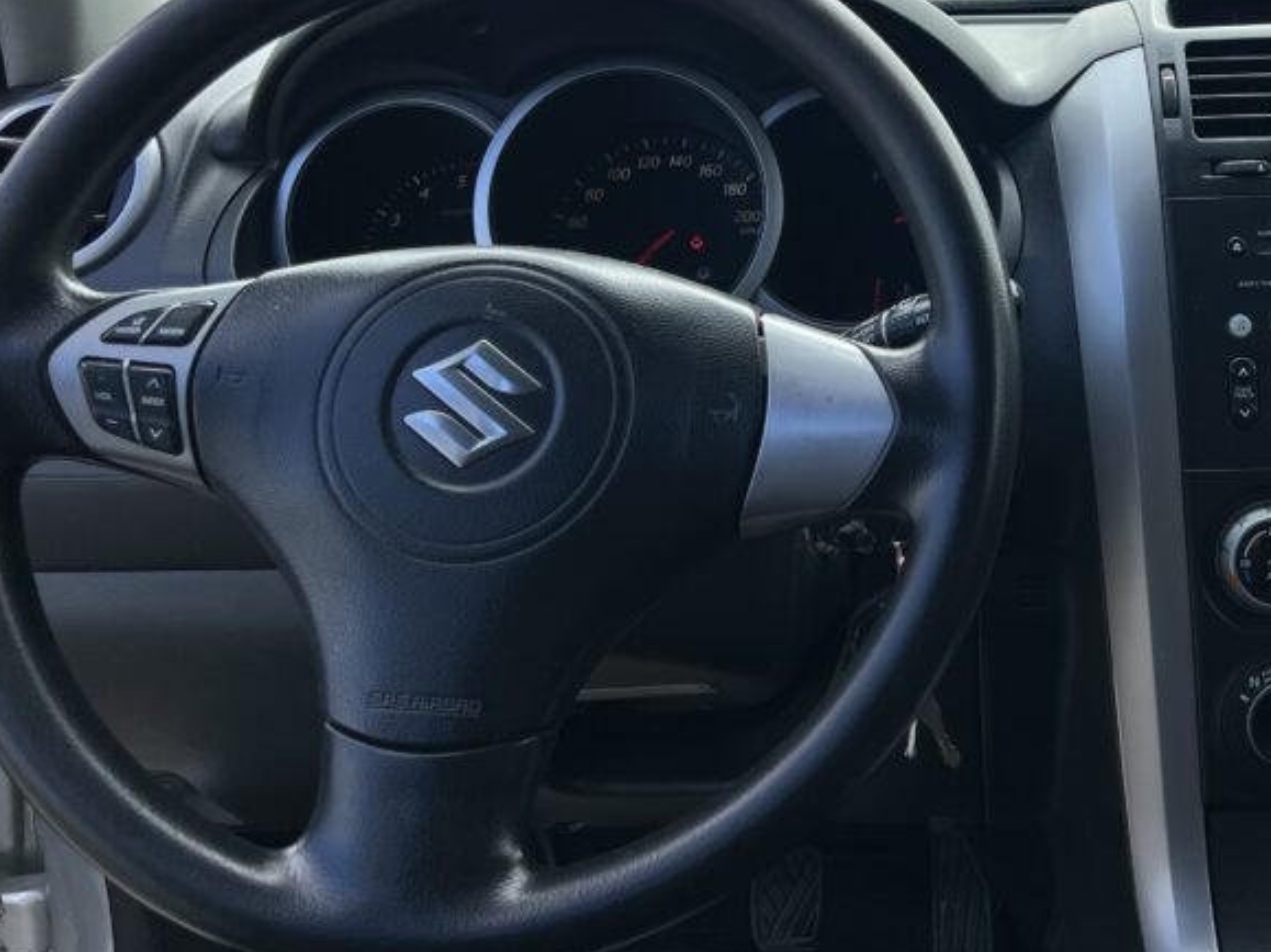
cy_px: 154
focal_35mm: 46
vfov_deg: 30.5
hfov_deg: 39.4
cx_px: 1047
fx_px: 1689
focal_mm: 5.7
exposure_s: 1/1068
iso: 50
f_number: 1.5
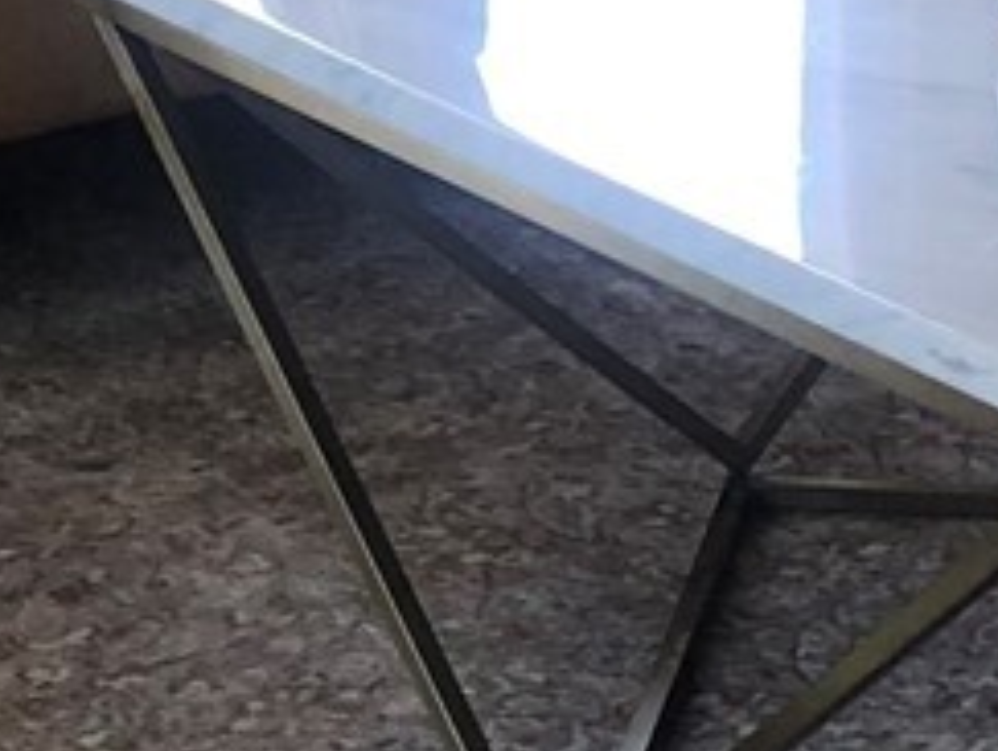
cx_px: 920
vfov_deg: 8.0
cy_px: -250
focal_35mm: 184
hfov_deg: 10.7
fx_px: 5313
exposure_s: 1/40
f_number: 1.8
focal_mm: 3.99
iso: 32
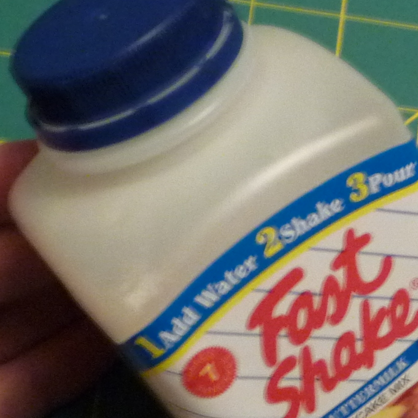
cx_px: 521
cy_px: 288
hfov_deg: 17.7
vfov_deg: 18.6
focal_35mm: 93
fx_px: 1271
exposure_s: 1/5
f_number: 3.3
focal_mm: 4.7
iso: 400
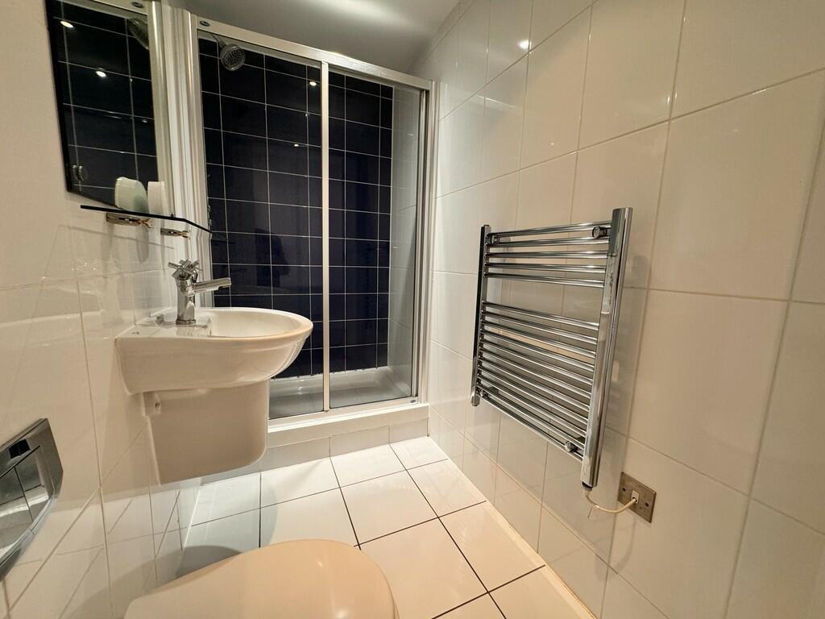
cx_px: 412
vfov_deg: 85.7
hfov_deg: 102.1
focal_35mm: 14
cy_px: 310
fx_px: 334
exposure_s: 1/50
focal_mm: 2.22
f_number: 2.2
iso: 200
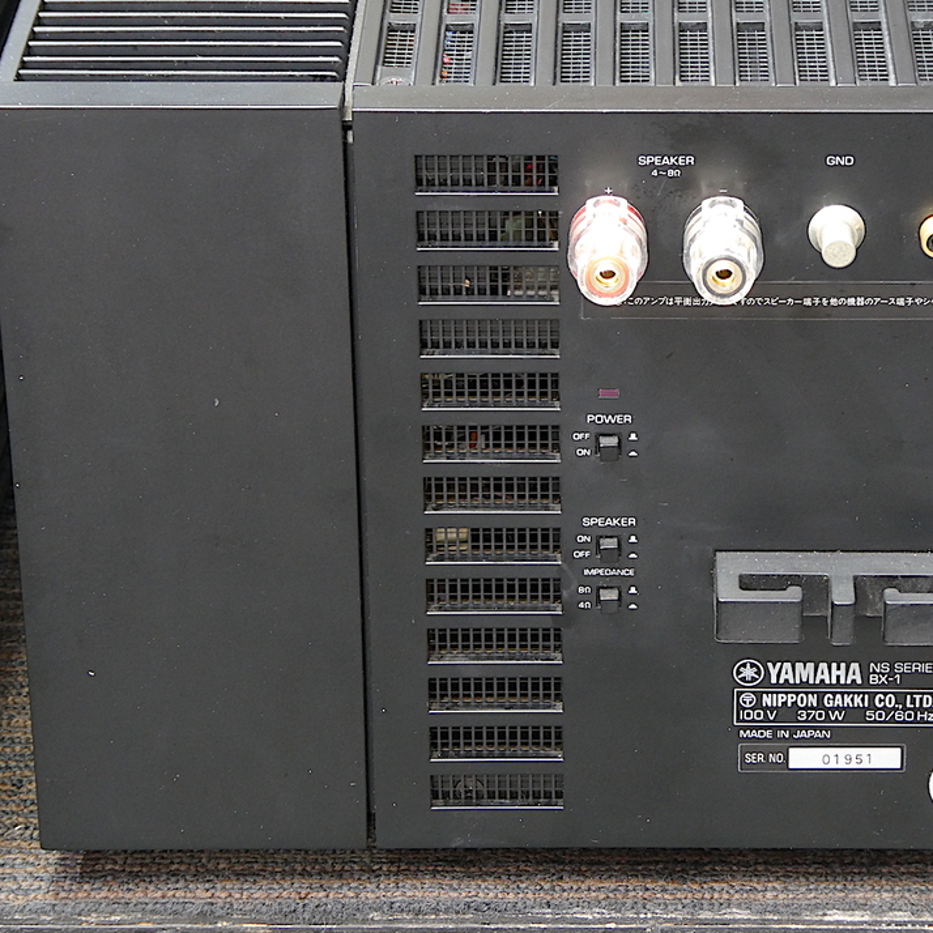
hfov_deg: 13.8
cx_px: 546
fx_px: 3842
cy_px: 466
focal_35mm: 126
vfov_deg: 13.8
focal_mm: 19
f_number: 5.6
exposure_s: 1
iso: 200
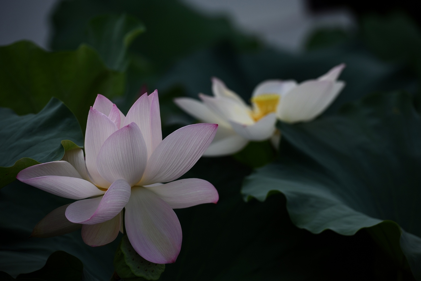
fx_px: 2338
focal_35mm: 200
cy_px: 140
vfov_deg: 6.9
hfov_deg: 10.3
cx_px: 210
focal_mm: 200
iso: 100
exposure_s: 1/640
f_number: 4.5
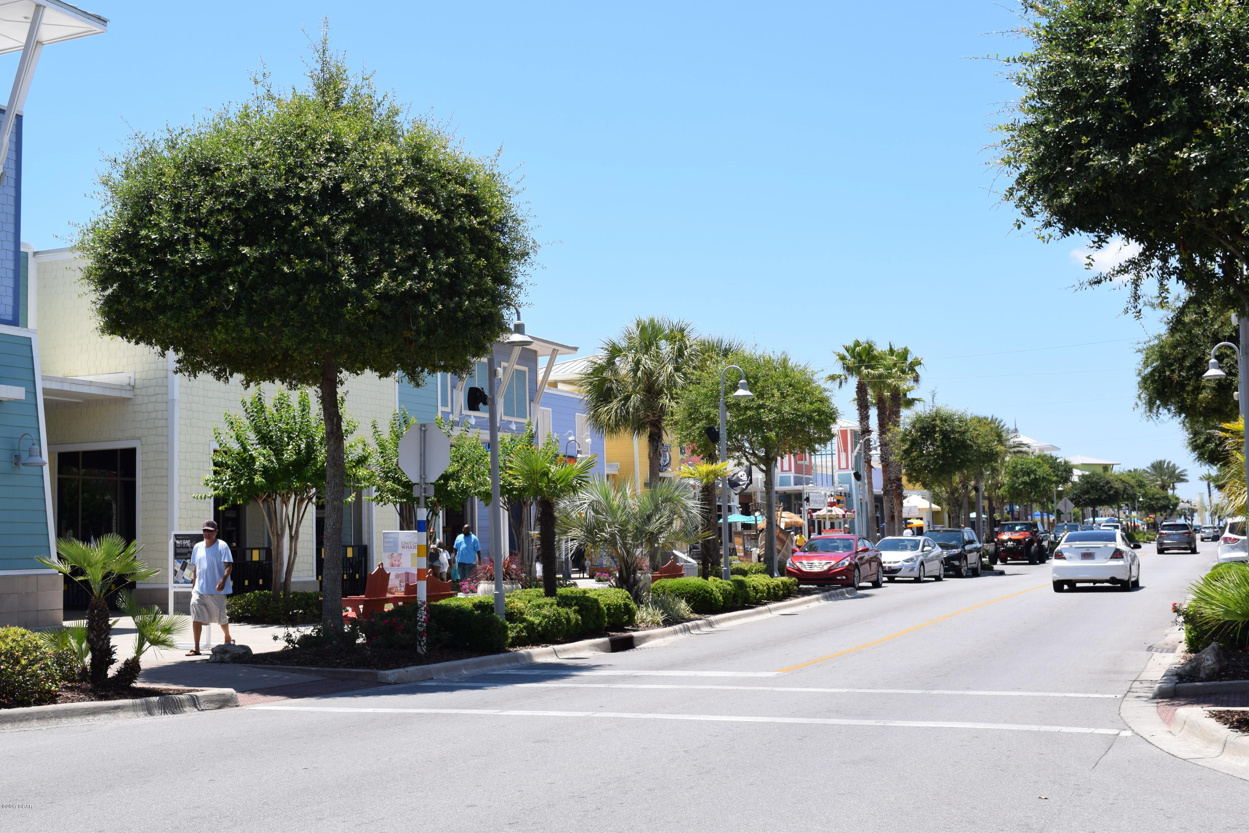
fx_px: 1509
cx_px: 624
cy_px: 416
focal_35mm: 44
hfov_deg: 45.0
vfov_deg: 30.8
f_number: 9
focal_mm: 29
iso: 200
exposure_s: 1/400
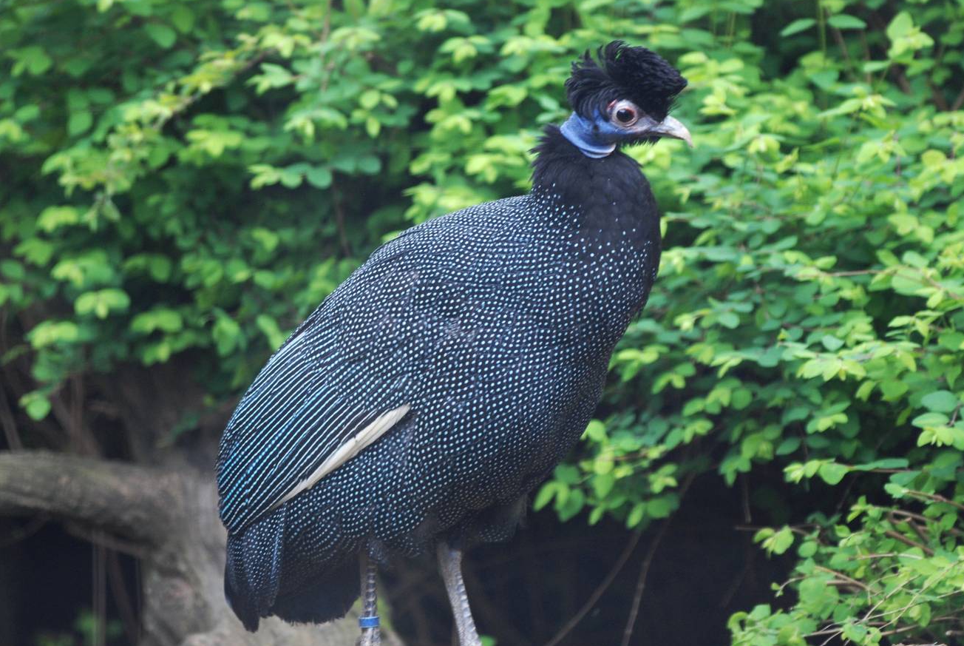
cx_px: 520
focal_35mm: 276
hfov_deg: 7.5
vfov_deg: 5.0
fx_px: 7400
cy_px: 364
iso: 400
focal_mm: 150
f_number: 4.5
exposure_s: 1/80
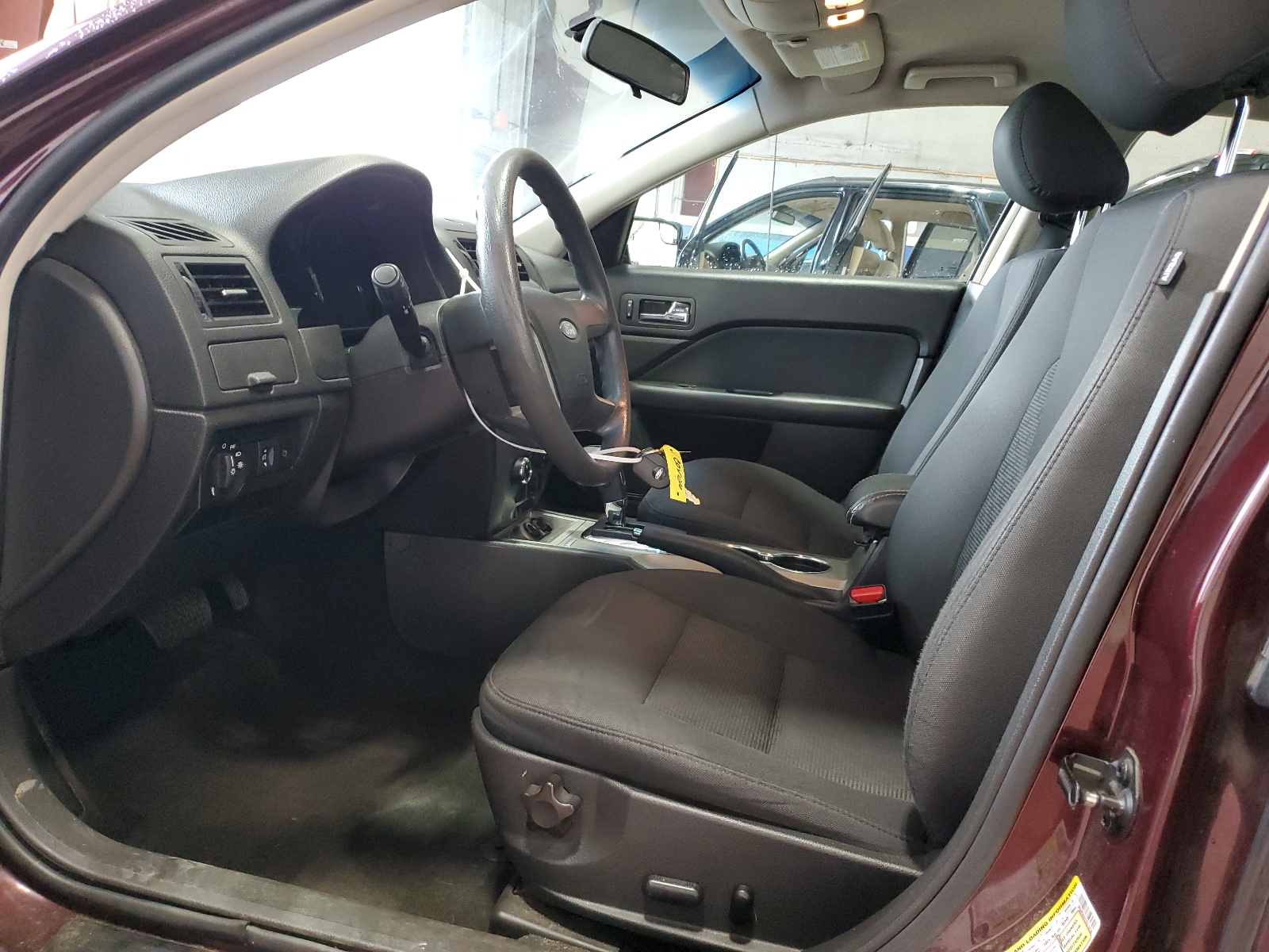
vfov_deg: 53.1
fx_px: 953
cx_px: 634
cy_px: 476
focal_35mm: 26
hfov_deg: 67.3
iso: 348
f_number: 1.5
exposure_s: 1/60.2
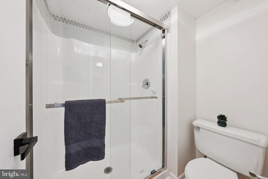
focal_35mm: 12
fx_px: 89
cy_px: 90
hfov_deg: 112.6
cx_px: 134
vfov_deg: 90.0
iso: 640
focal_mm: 12
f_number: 7.1
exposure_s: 1/80
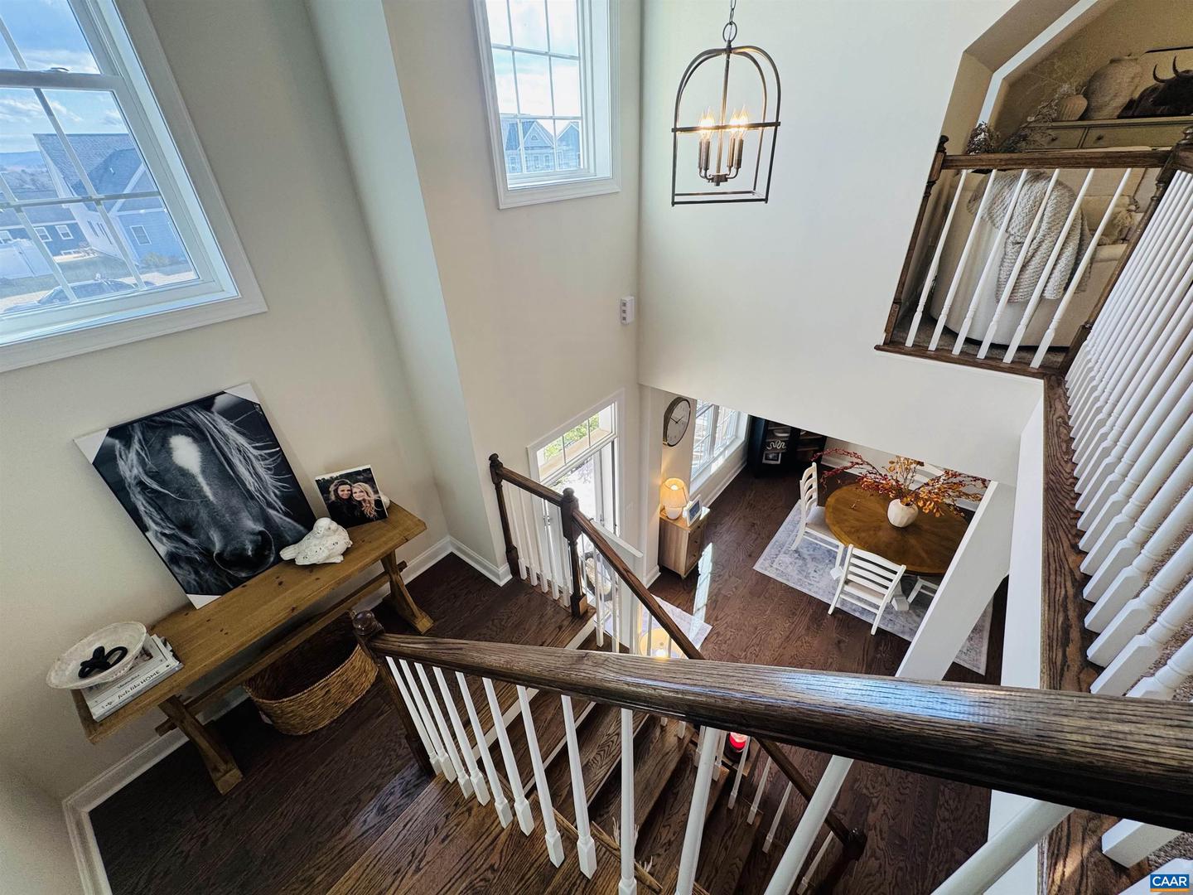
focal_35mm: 14
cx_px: 596
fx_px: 482
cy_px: 448
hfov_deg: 102.1
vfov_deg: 85.7
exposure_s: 1/120
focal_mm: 2.22
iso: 64
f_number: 2.2
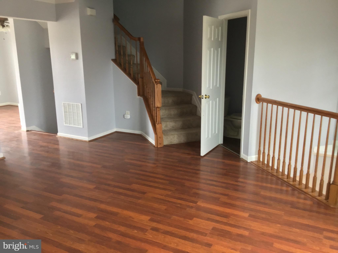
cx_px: 169
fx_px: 303
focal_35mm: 31
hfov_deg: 58.4
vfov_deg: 45.4
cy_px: 126
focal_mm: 3.3
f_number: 2.4
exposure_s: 1/30
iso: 160
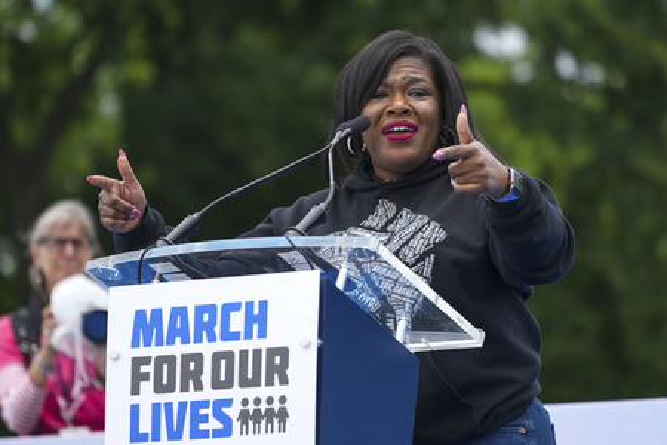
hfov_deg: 8.5
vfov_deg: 5.7
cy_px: 222
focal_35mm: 241
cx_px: 334
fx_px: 4465
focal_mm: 241
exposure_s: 1/500
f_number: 5.6
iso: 250
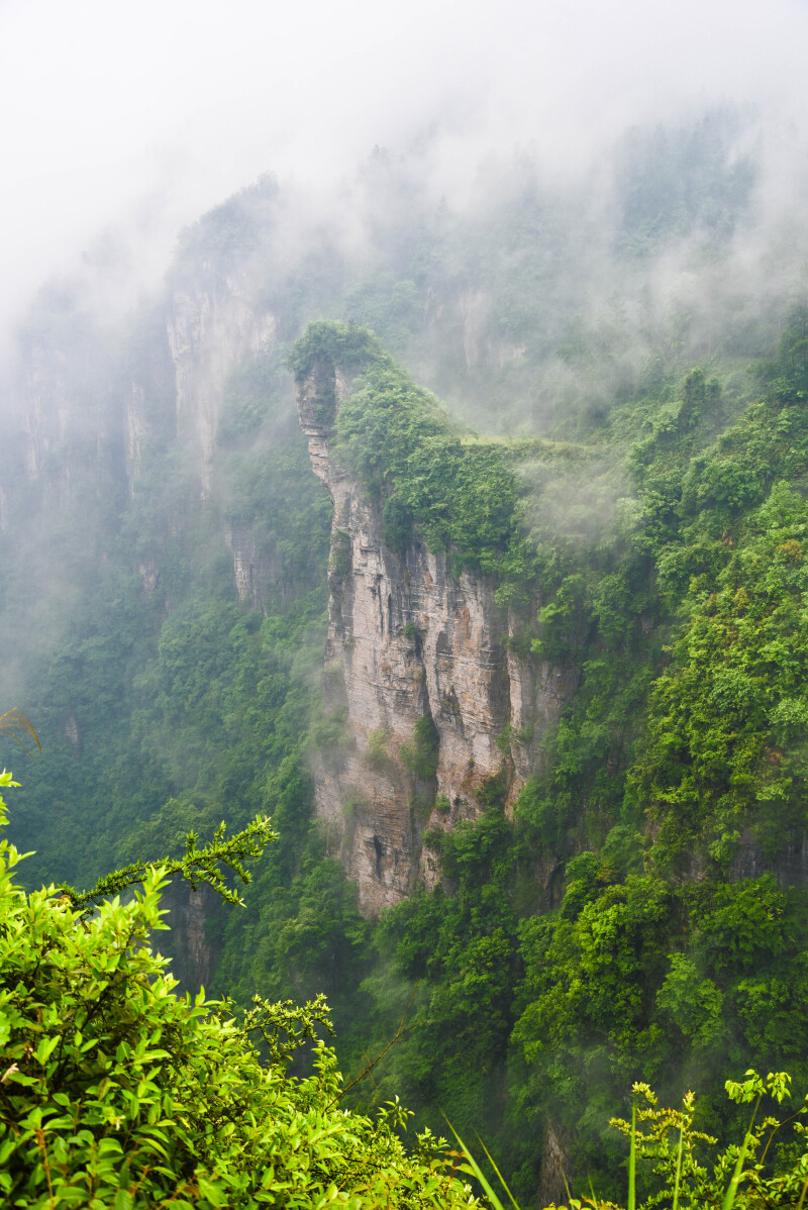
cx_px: 404
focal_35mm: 35
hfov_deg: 37.9
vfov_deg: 54.4
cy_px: 605
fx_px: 1177
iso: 100
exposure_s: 1/100
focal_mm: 35
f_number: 6.3
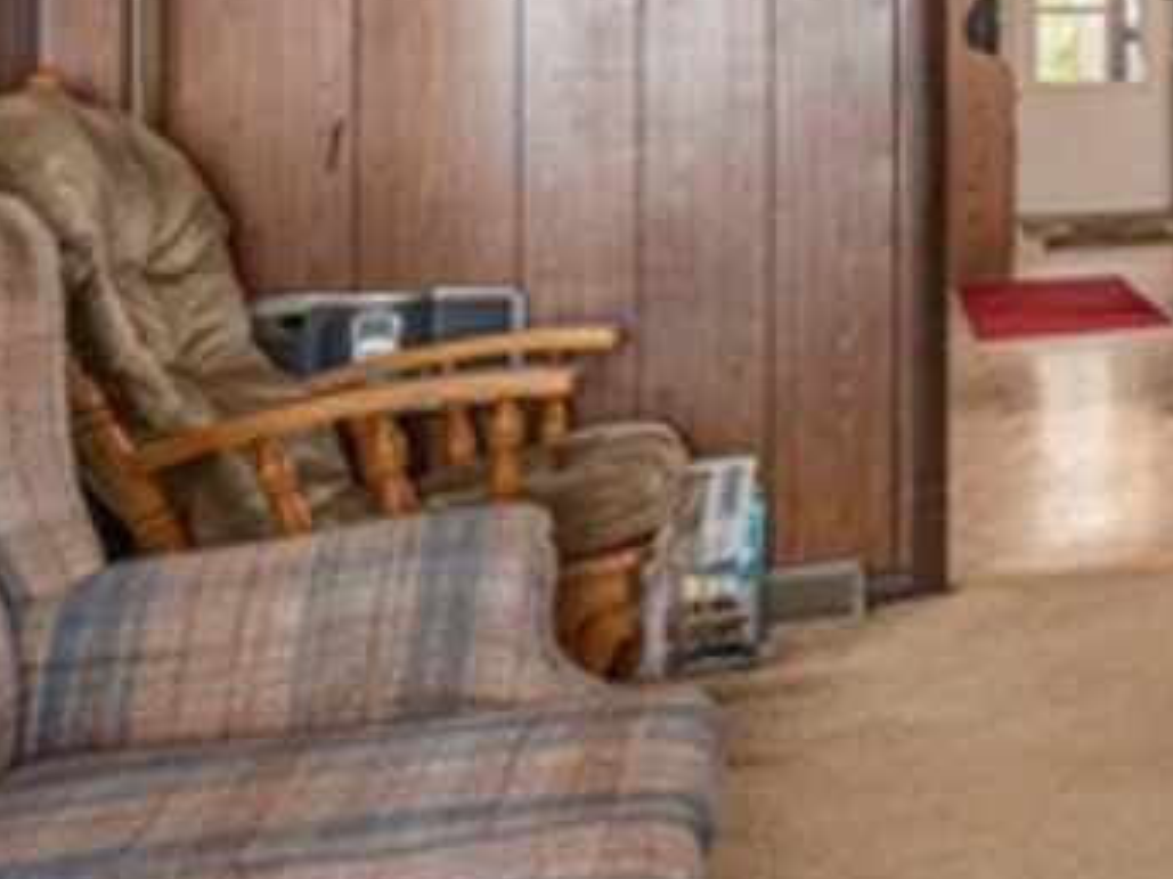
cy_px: 10
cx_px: 2007
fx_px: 2066
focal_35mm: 61
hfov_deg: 22.2
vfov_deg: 23.1
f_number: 8
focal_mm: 17
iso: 320
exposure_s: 1/30
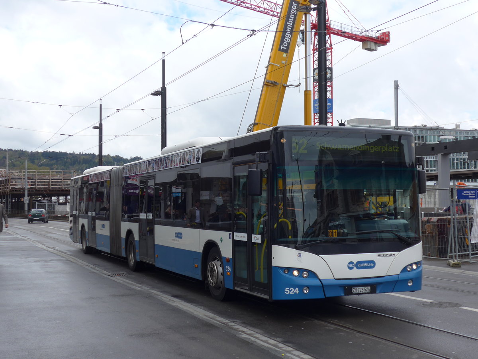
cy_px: 180
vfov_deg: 29.7
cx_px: 239
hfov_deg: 38.9
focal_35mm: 49
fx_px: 677
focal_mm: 10.1
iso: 80
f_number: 3.2
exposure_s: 1/800
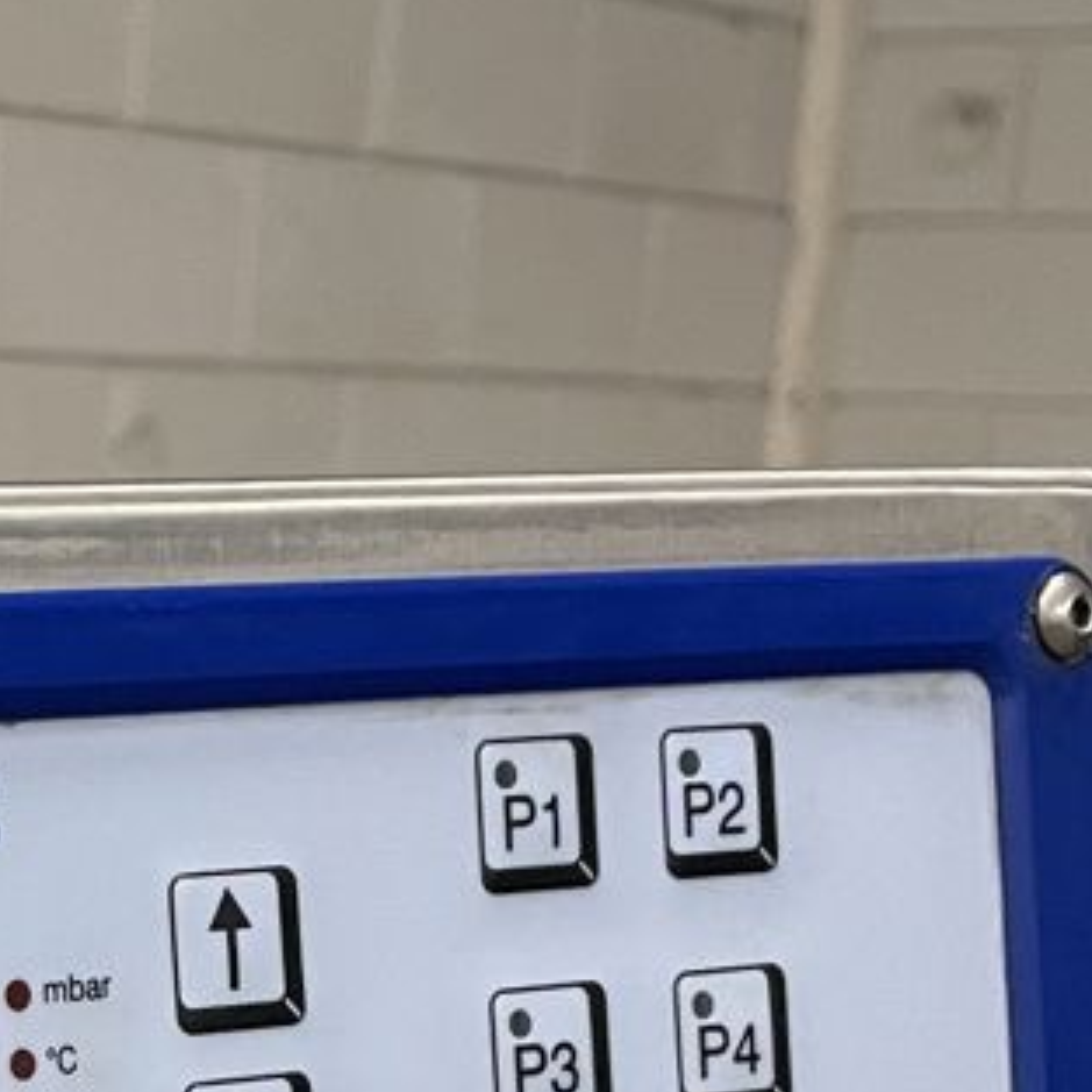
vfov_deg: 15.3
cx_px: -527
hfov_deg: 14.8
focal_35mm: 110
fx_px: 3926
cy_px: 1268
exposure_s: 1/50
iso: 200
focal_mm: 4.2
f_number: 1.6
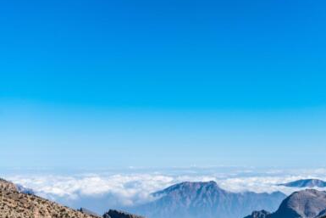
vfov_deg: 15.0
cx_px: 198
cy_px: 131
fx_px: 824
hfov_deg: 22.3
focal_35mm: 91
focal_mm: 70
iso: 100
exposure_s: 1/1000
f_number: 5
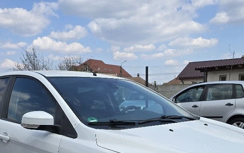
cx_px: 125
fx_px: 286
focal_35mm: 43
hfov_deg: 46.2
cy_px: 162
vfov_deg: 27.7
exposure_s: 1/769
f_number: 1.7
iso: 12
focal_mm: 6.3
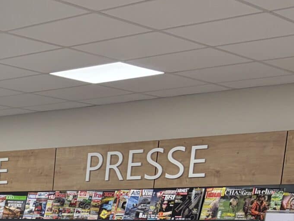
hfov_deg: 17.2
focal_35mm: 98
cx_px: -201
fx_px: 832
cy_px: 393
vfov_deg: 13.6
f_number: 1.6
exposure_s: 1/100
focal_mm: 5.96
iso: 80
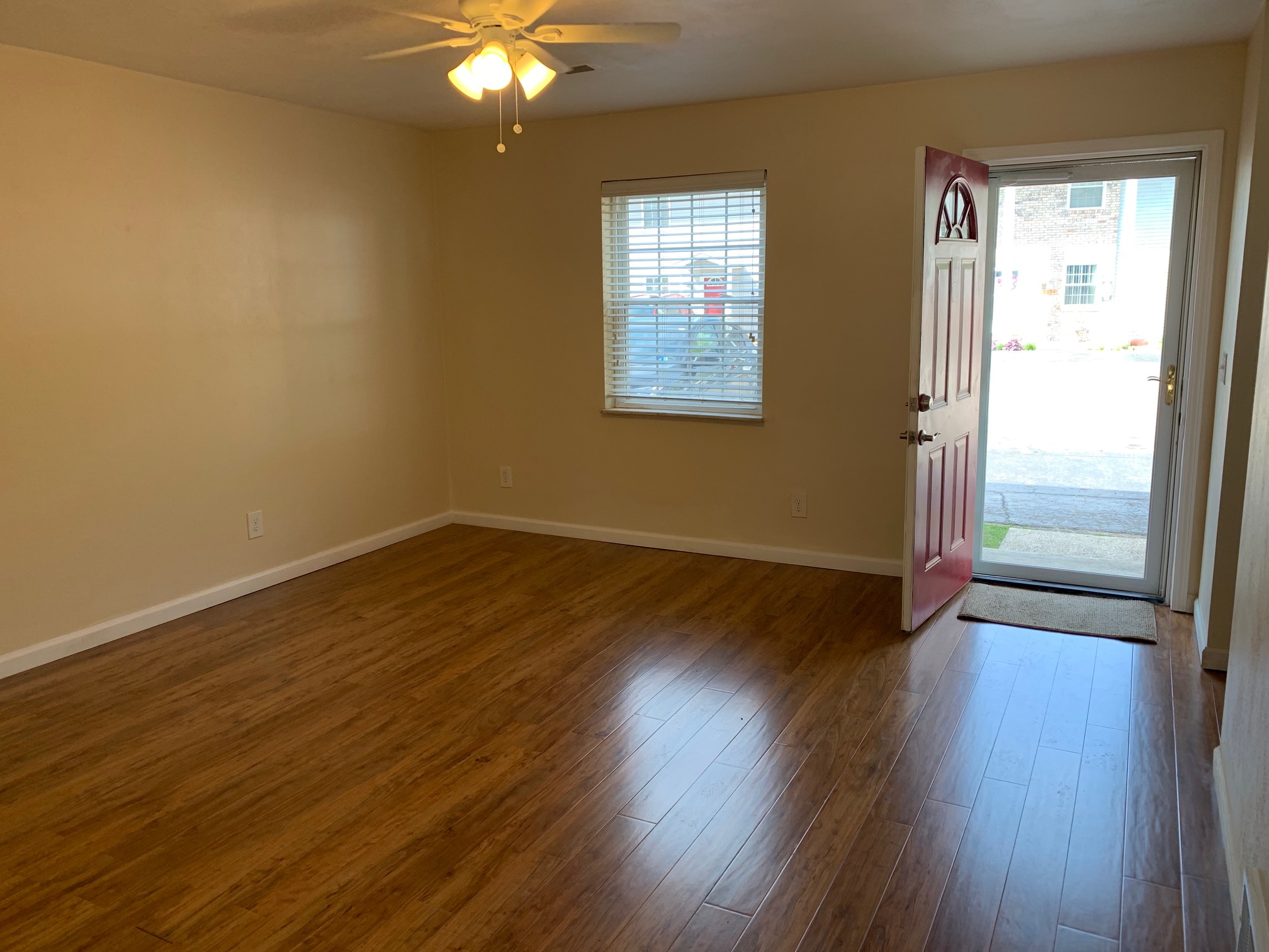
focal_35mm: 26
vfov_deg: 53.1
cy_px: 476
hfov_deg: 67.3
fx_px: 953
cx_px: 634
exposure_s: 1/121
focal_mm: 4.25
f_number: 1.8
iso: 50
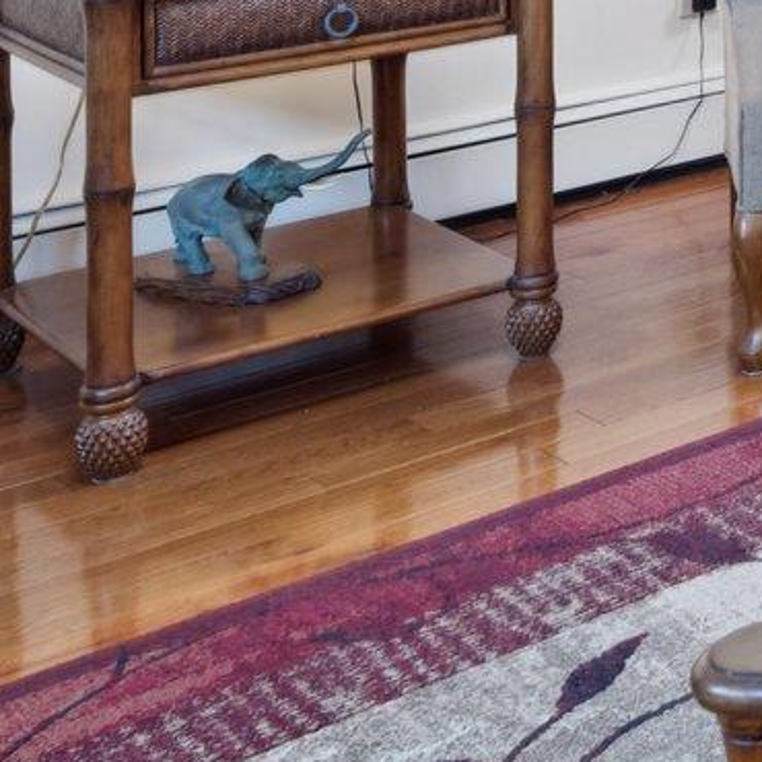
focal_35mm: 80
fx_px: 1992
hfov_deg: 15.9
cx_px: 1615
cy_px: -392
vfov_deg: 18.9
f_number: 8
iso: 320
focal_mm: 17
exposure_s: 1/6
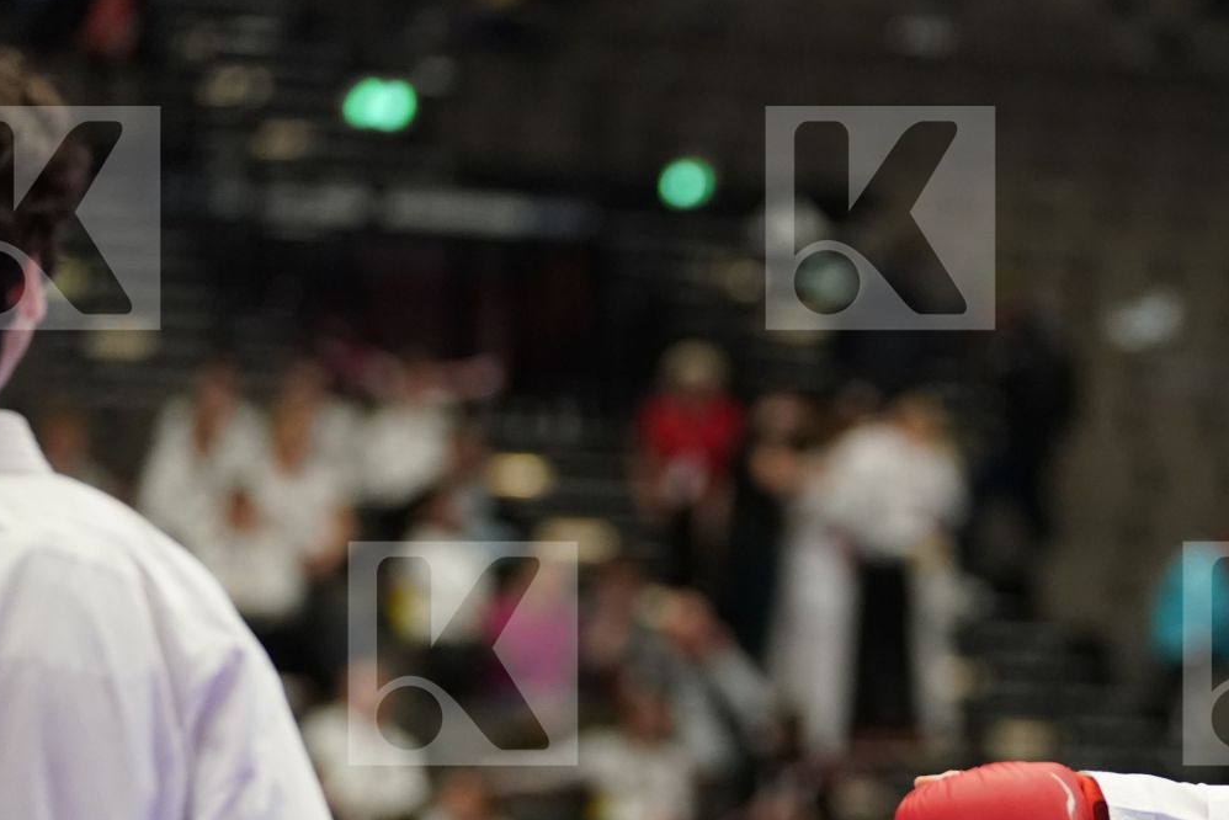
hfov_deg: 8.6
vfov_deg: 5.8
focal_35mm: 238
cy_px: 654
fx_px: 8127
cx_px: 880
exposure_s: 1/1000
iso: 3200
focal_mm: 132
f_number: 2.8
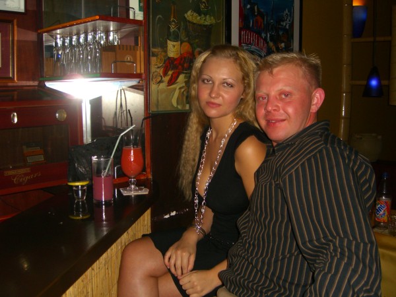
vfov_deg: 37.7
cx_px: 198
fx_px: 435
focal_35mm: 38
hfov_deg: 49.0
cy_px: 148
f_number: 2.8
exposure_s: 1/60
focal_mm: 7.9
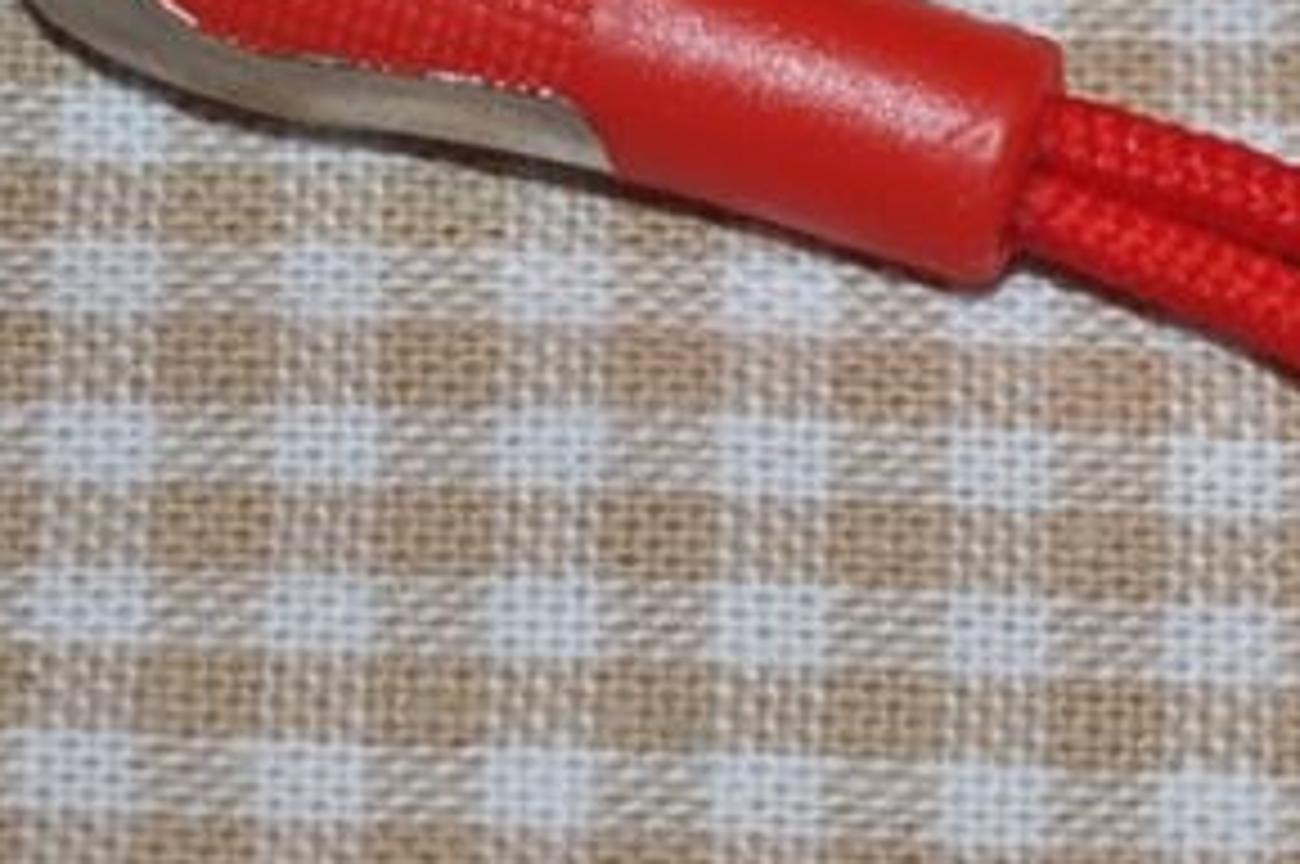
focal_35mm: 228
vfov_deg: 6.0
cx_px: 1138
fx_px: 8238
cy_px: 412
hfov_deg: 9.0
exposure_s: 1/60
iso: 200
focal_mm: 55
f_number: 5.6
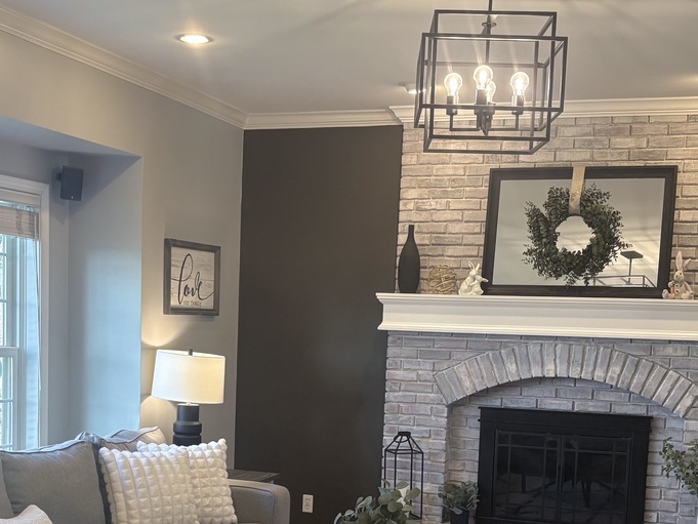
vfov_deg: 26.0
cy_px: 437
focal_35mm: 55
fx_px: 1109
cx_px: 318
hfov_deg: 34.9
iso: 125
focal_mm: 5.96
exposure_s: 1/120
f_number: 1.6
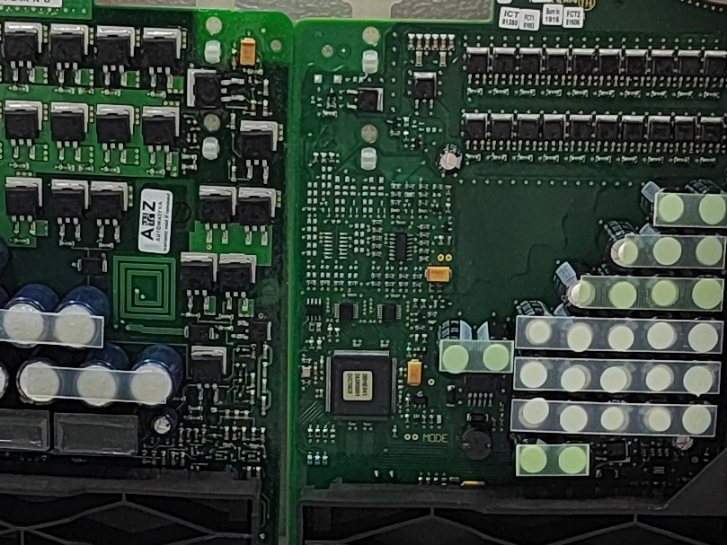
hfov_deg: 17.7
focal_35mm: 111
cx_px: 318
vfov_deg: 13.1
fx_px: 2332
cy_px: 610
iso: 938
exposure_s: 1/100
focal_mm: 5.52
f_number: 1.9
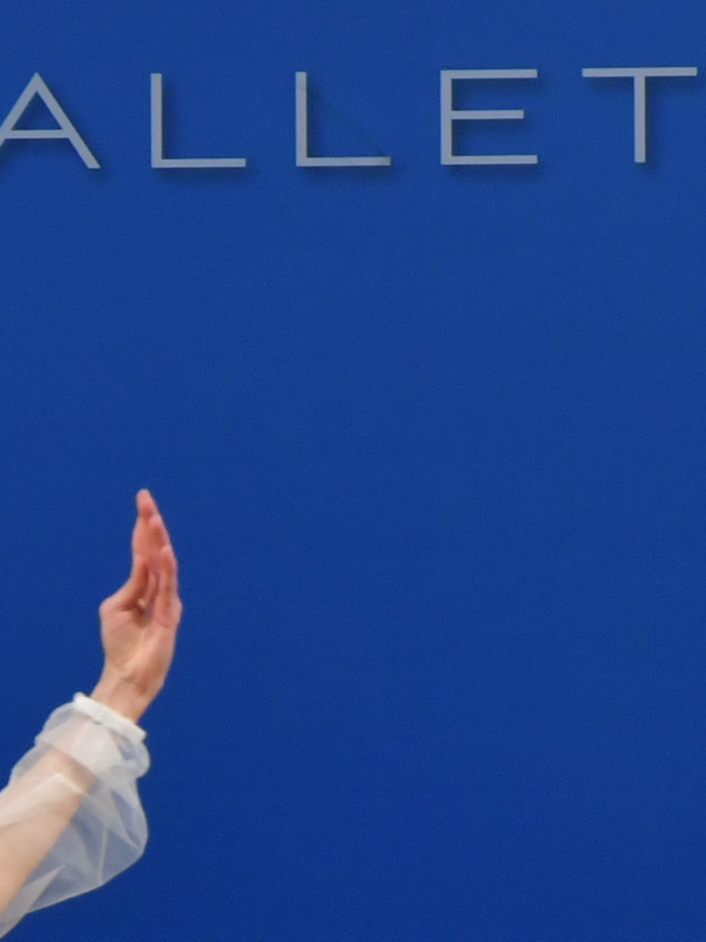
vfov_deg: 1.8
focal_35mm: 1092
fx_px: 29701
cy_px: 1299
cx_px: -589
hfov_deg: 1.4
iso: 800
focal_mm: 150
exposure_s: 1/250
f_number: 3.5
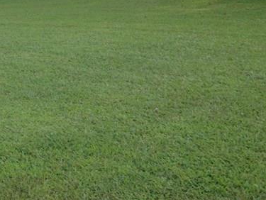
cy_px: -38
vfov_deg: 15.8
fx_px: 692
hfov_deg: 21.2
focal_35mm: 90
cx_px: 22
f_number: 2.4
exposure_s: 1/239
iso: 50
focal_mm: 4.12
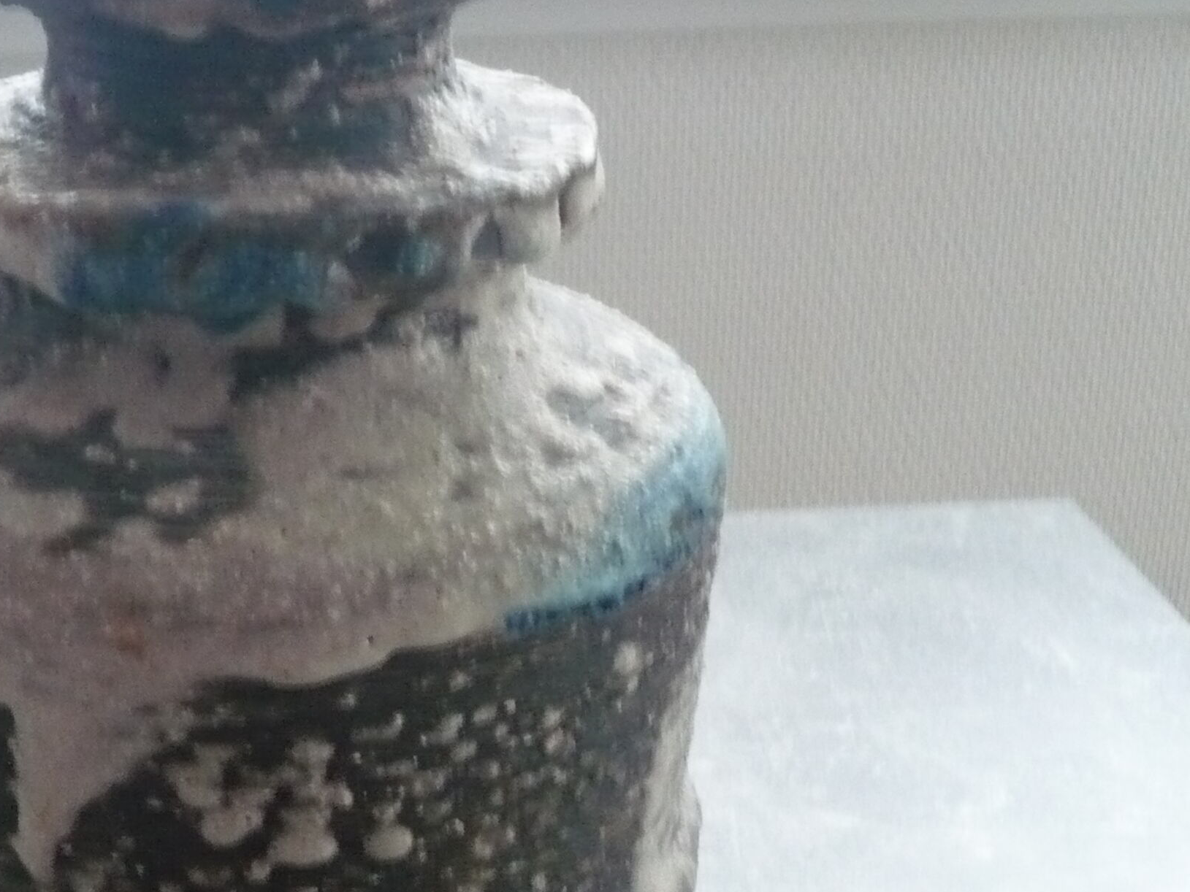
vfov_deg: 22.2
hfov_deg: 28.6
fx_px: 2269
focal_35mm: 66
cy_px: 570
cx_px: 191
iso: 400
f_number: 2.8
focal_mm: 5.8
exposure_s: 1/8
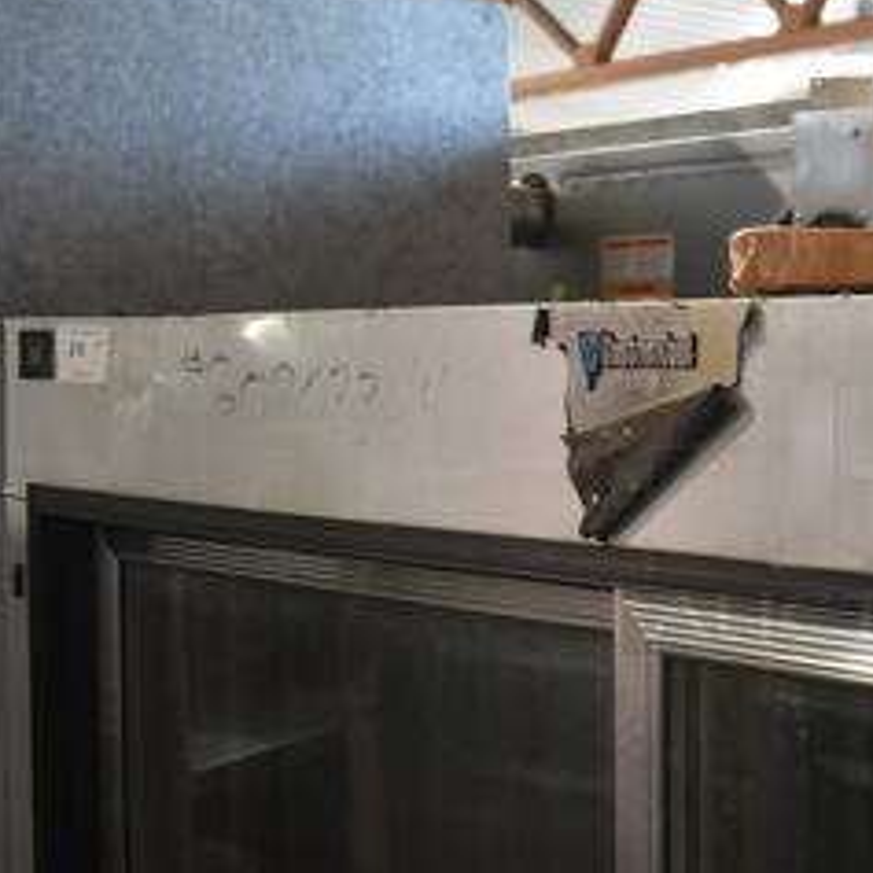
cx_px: 1035
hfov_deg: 26.1
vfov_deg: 29.1
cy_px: 460
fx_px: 1683
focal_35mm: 59
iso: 1800
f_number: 4
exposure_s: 1/60
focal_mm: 18
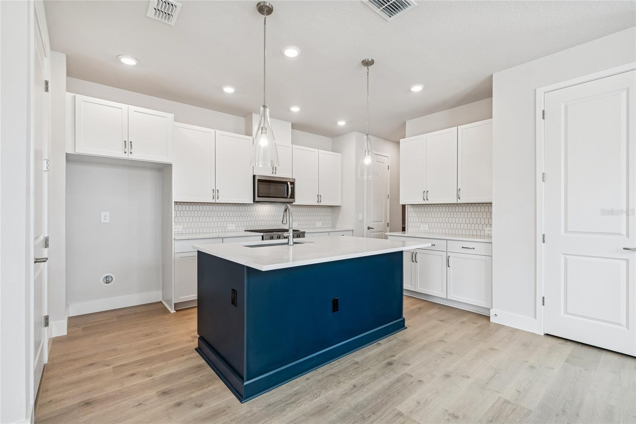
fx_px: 265
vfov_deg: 77.3
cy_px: 212
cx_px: 318
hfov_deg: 100.4
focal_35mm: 15
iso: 100
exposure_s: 1/13
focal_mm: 10
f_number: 7.1
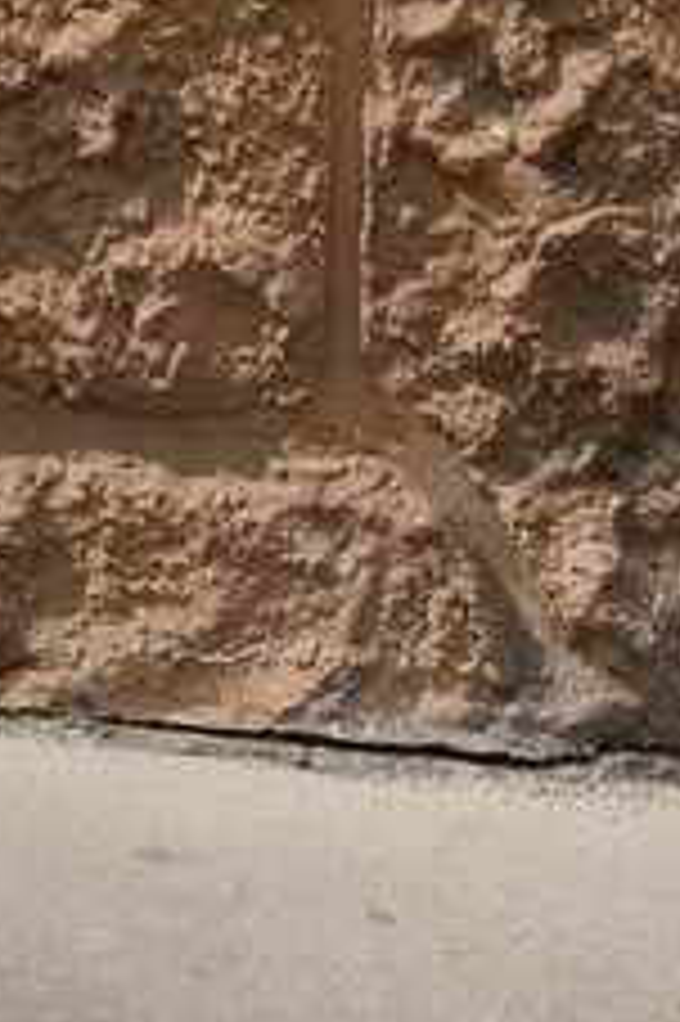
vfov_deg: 7.2
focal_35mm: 254
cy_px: -1999
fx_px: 7207
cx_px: -1063
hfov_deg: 5.2
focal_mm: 36
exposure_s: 1/200
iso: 200
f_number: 11
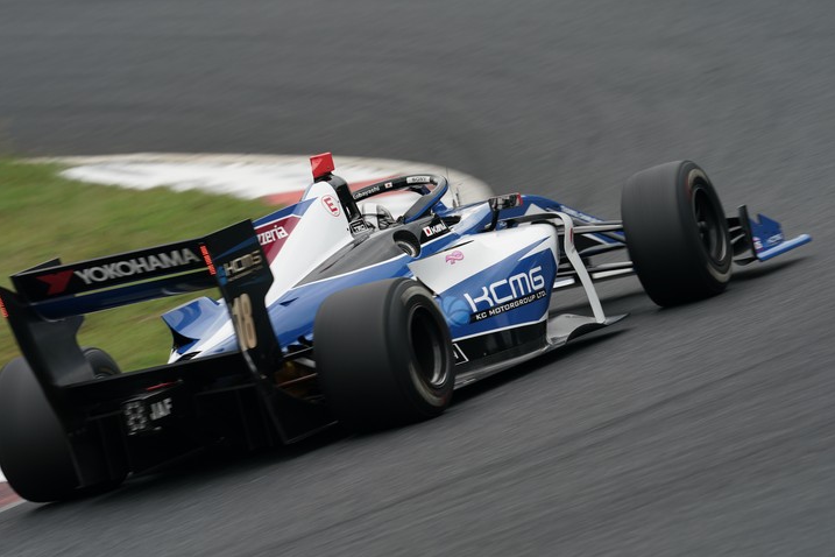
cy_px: 278
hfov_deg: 4.4
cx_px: 418
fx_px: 10877
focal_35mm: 469
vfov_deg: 2.9
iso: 200
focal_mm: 467
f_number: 11
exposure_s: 1/125
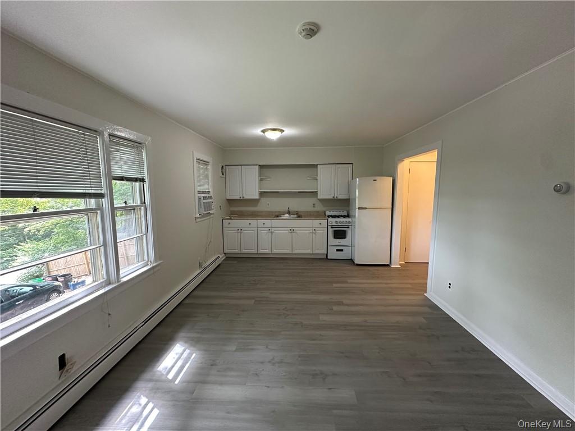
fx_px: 233
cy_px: 216
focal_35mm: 14
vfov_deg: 85.7
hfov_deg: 102.1
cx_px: 288
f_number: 2.2
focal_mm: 2.22
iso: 250
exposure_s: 1/120
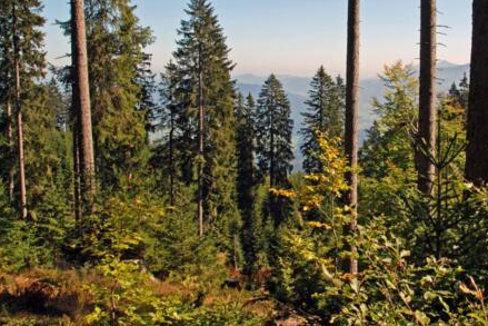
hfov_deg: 42.9
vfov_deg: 29.7
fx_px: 610
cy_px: 118
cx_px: 333
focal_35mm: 45
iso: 125
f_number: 9
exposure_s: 1/125
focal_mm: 20
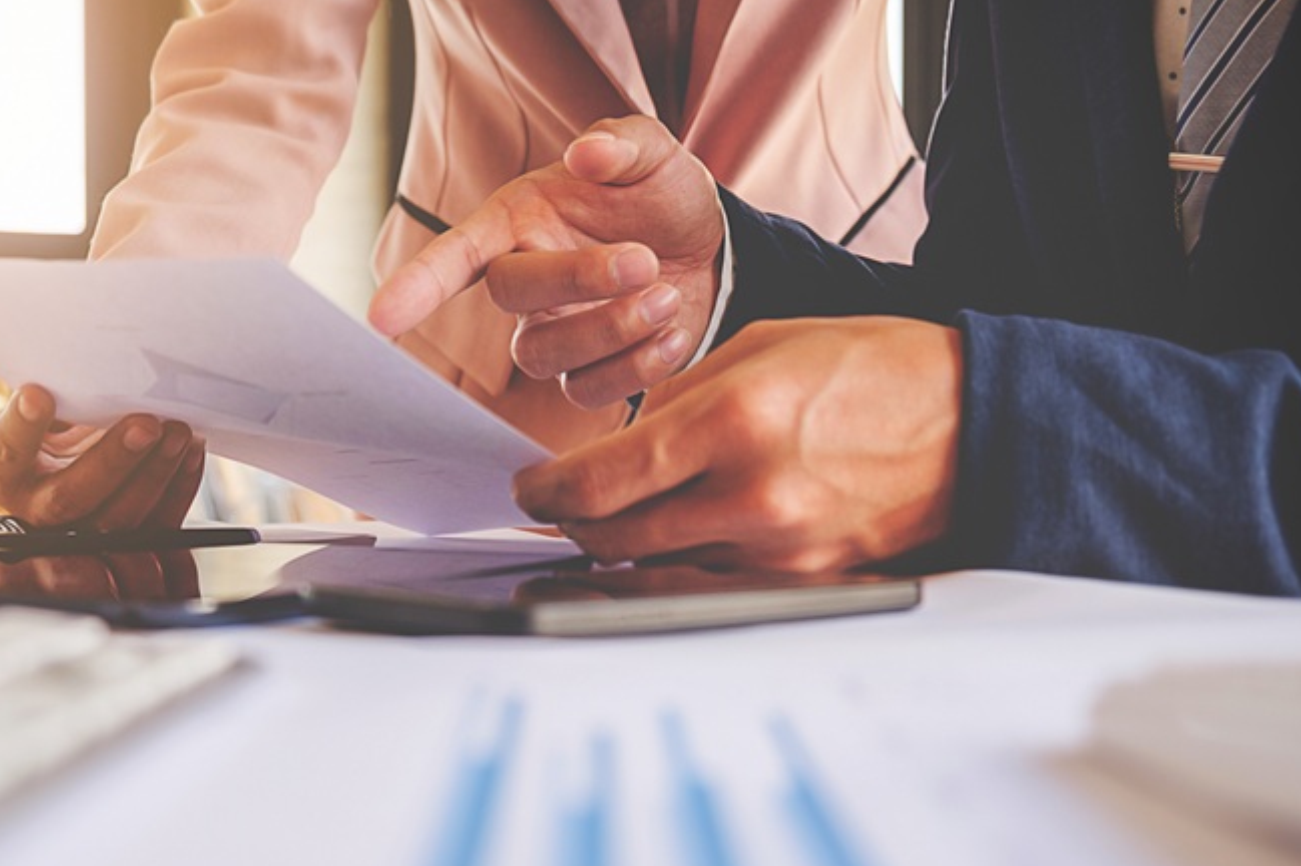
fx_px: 1914
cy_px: 448
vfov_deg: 25.5
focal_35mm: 53
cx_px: 557
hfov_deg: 37.5
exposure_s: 1/125
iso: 400
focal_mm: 28.9
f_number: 3.6
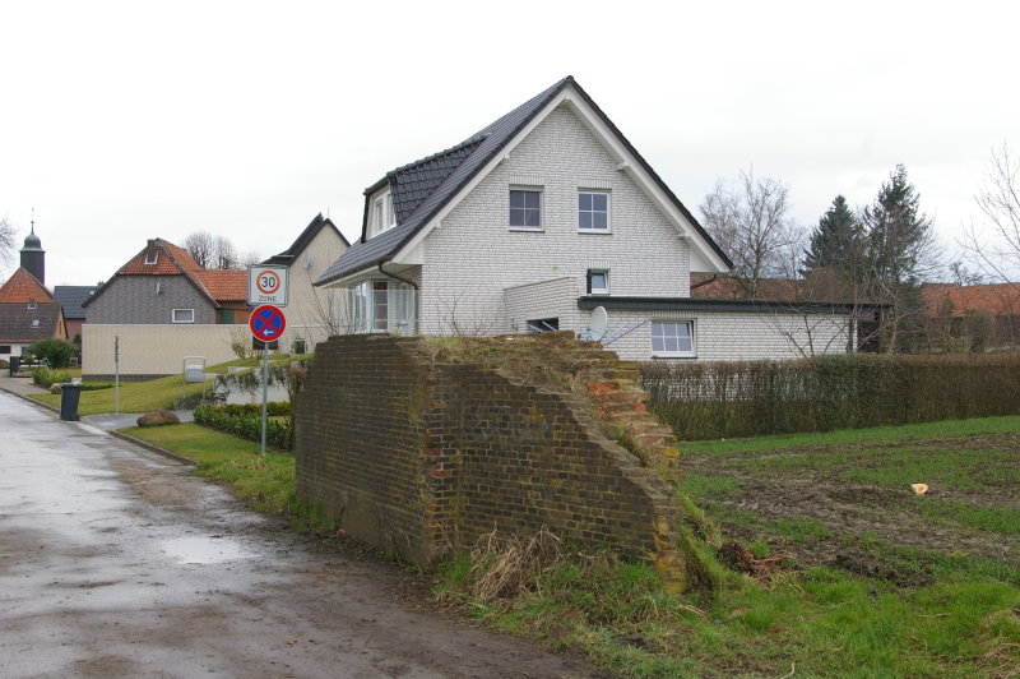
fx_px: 1189
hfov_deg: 46.4
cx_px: 510
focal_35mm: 42
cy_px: 340
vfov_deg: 31.8
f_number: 8
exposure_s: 1/125
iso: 200
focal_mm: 28
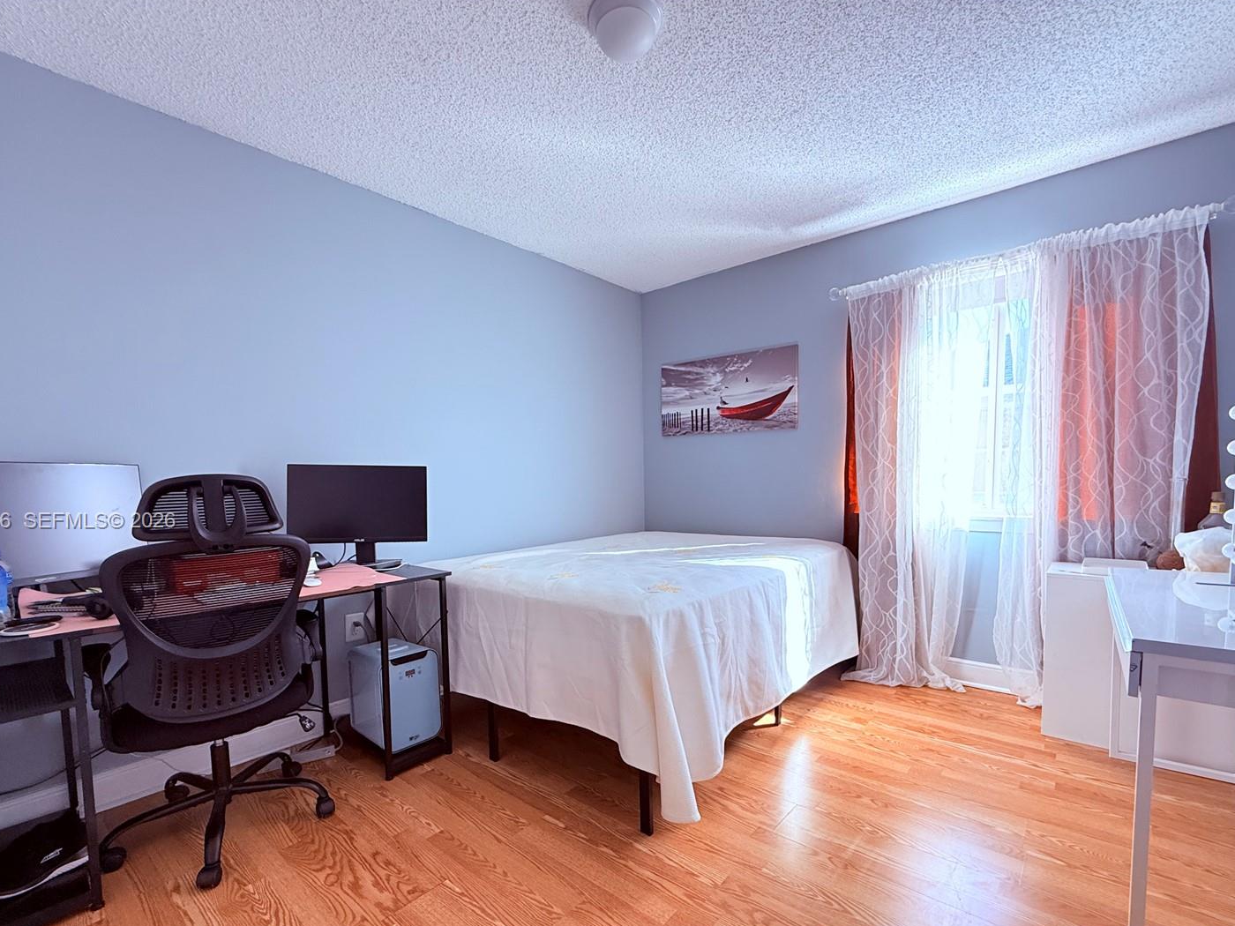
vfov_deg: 77.7
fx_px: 571
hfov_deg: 94.5
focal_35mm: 16
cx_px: 607
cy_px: 522
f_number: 2.2
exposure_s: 1/99
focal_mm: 2.22
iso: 250
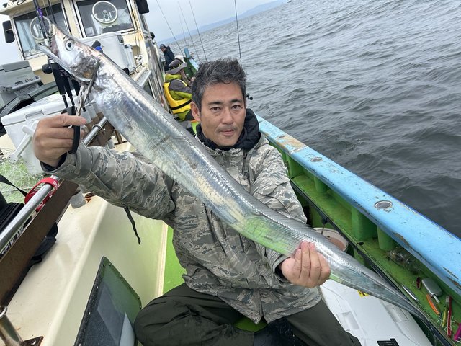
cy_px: 173
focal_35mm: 26
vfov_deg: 53.1
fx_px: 346
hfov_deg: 67.3
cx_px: 230
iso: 50
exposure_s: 1/1058
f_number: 1.5
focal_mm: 5.7
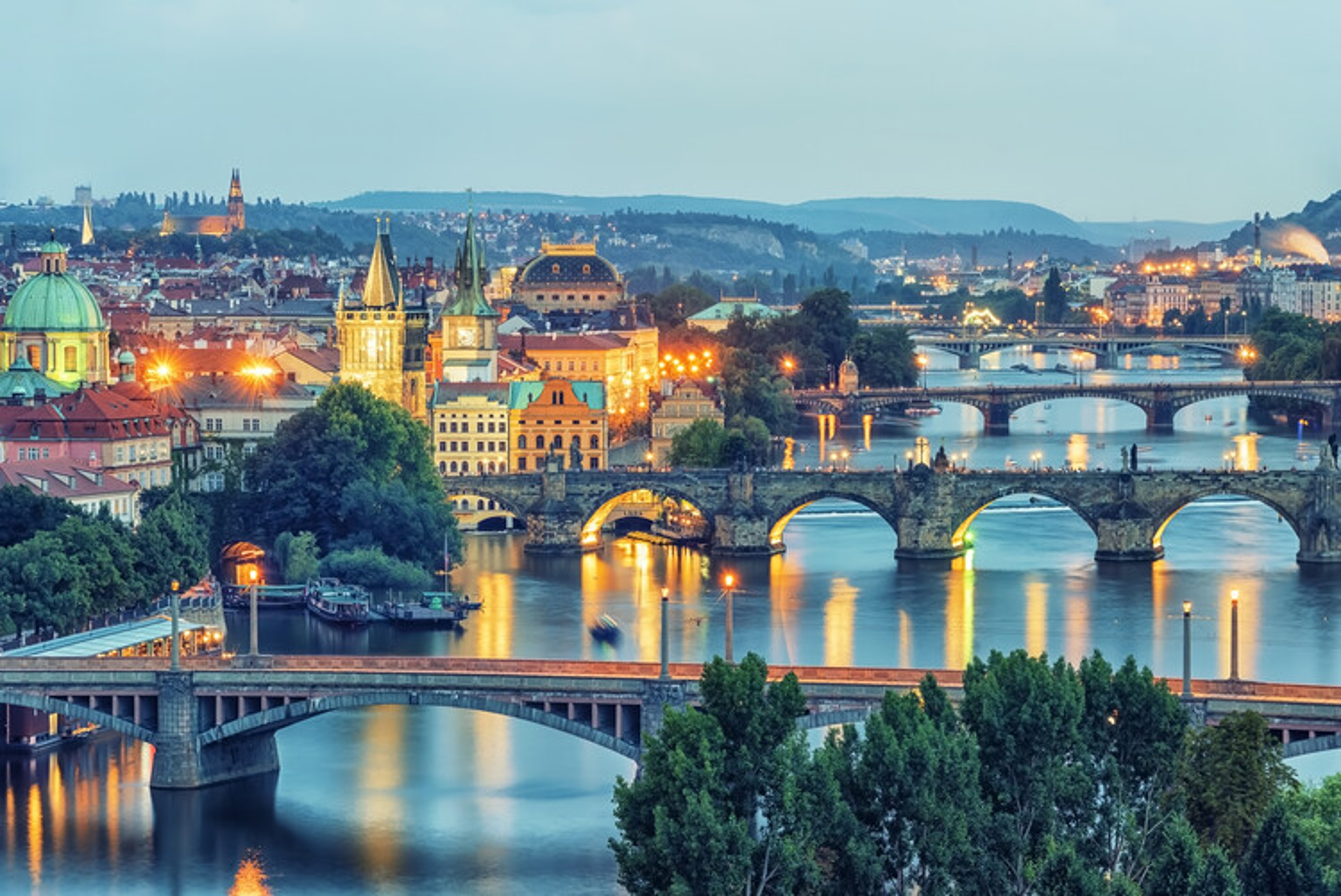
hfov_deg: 15.2
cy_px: 448
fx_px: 5031
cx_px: 670
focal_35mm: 135
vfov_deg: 10.2
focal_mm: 135
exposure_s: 20
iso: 64
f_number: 8
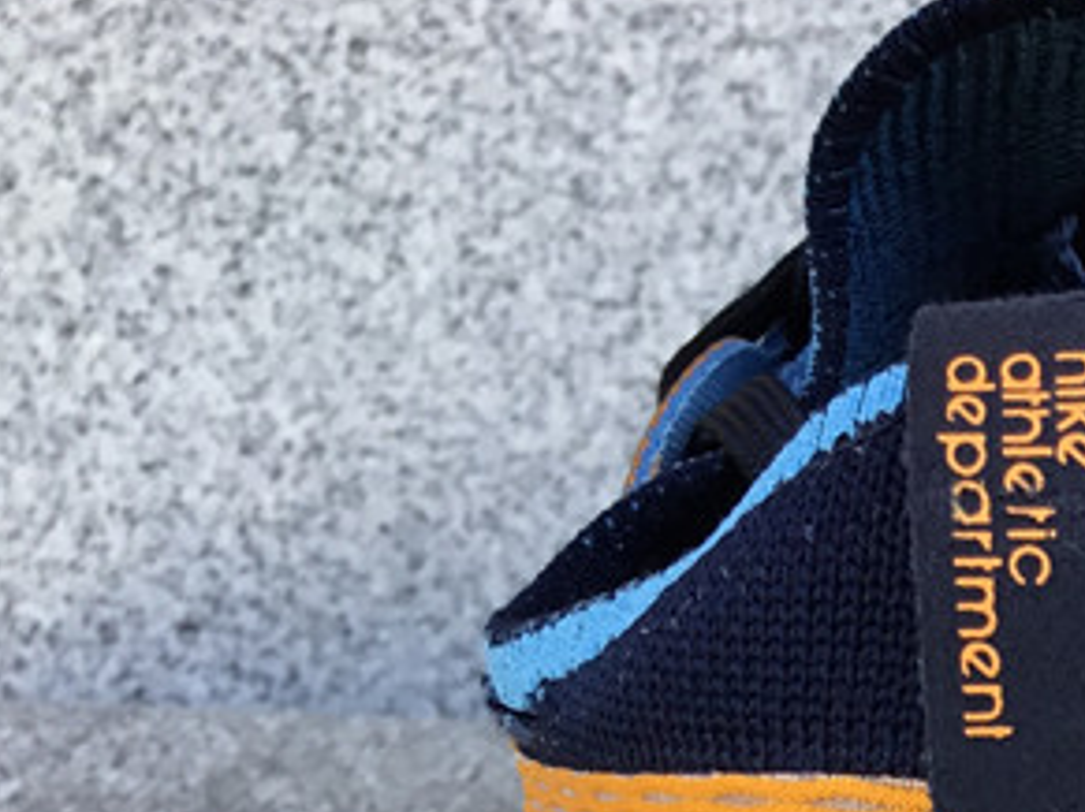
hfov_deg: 18.3
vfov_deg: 14.5
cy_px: 1142
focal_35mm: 96
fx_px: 3008
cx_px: 1596
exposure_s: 1/116
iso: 25
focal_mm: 3.3
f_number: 2.4
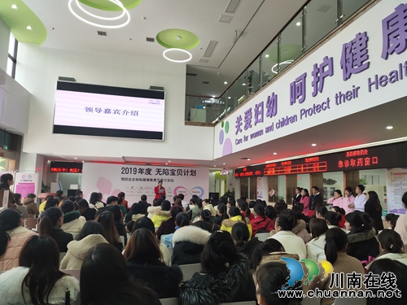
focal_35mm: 23
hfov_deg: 73.9
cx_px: 204
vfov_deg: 58.9
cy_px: 152
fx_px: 270
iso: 275
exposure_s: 1/100
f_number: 1.79
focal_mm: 4.76
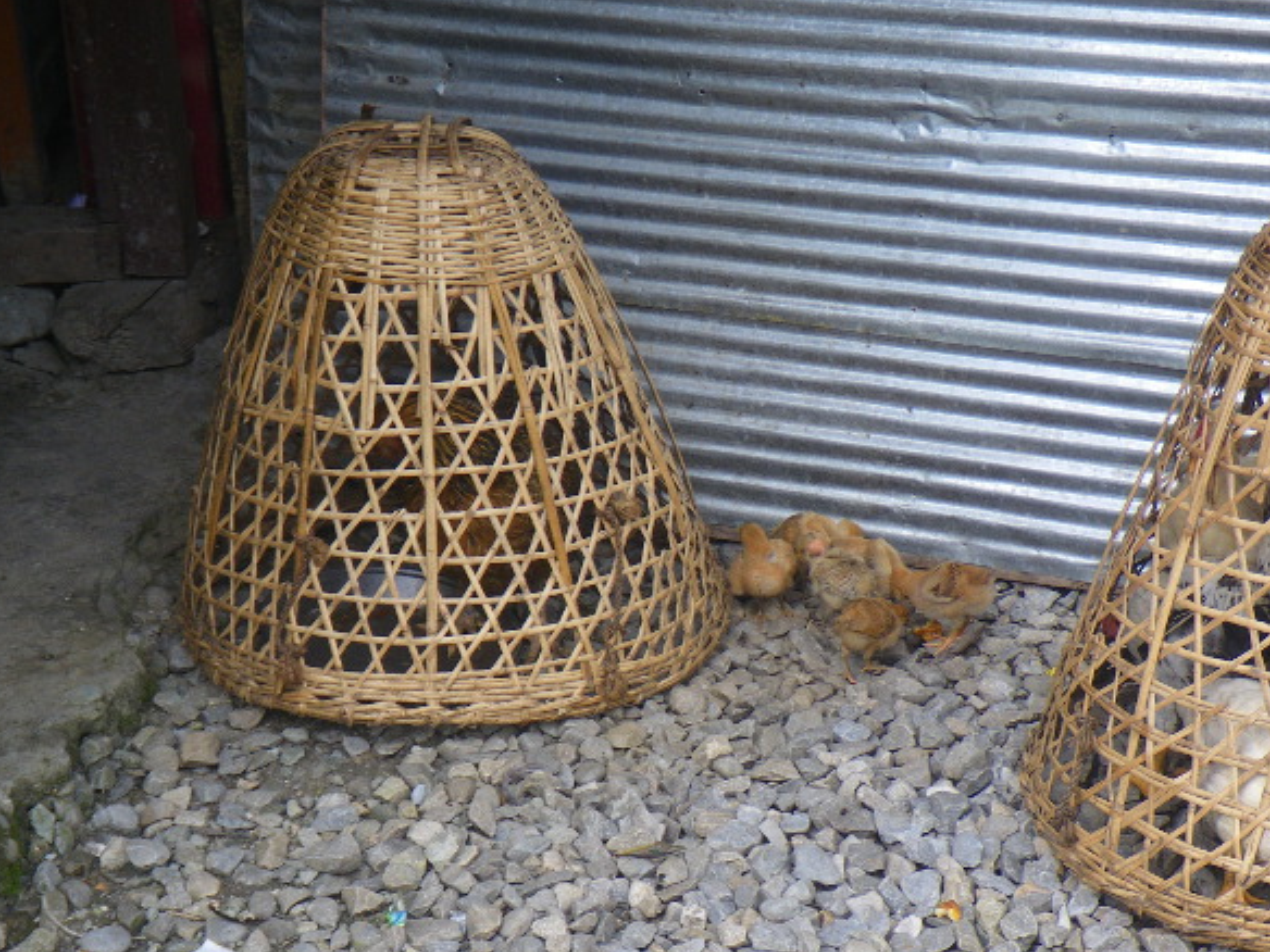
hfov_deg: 23.0
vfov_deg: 17.3
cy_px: 589
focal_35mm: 85
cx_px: 668
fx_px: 3119
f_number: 4.6
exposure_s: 1/80
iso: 64
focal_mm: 11.1
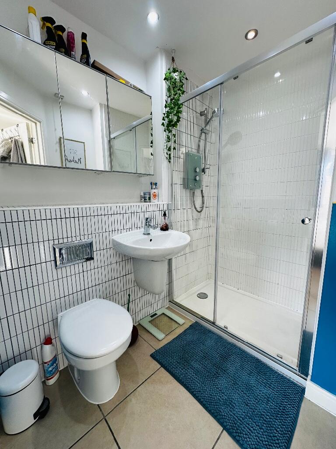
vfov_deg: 102.1
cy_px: 224
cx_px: 168
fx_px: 181
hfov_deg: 85.7
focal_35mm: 14
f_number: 2.2
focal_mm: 2.22
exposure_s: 1/99
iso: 100
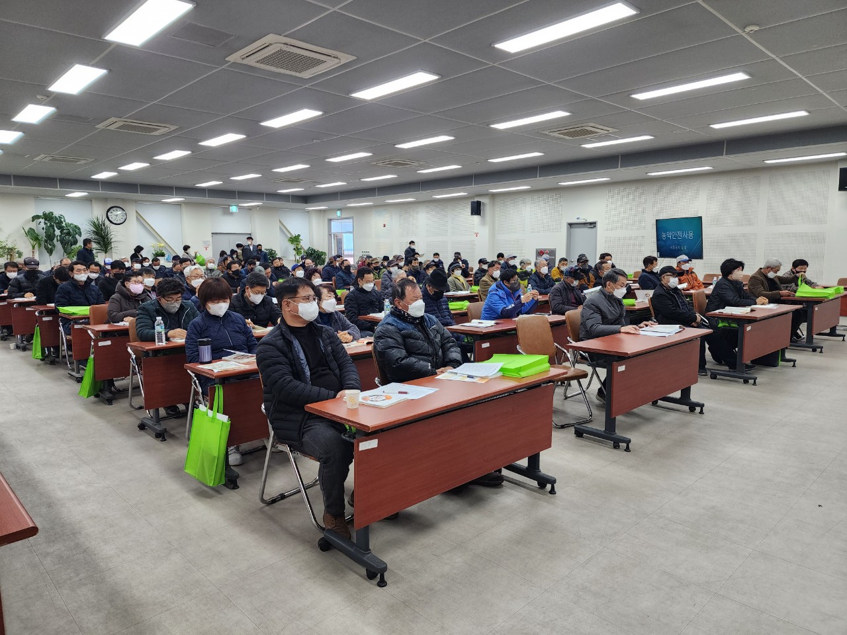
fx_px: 563
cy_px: 318
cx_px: 424
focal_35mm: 23
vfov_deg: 58.9
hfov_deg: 73.9
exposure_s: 1/182
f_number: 1.8
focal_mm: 6.4
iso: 200
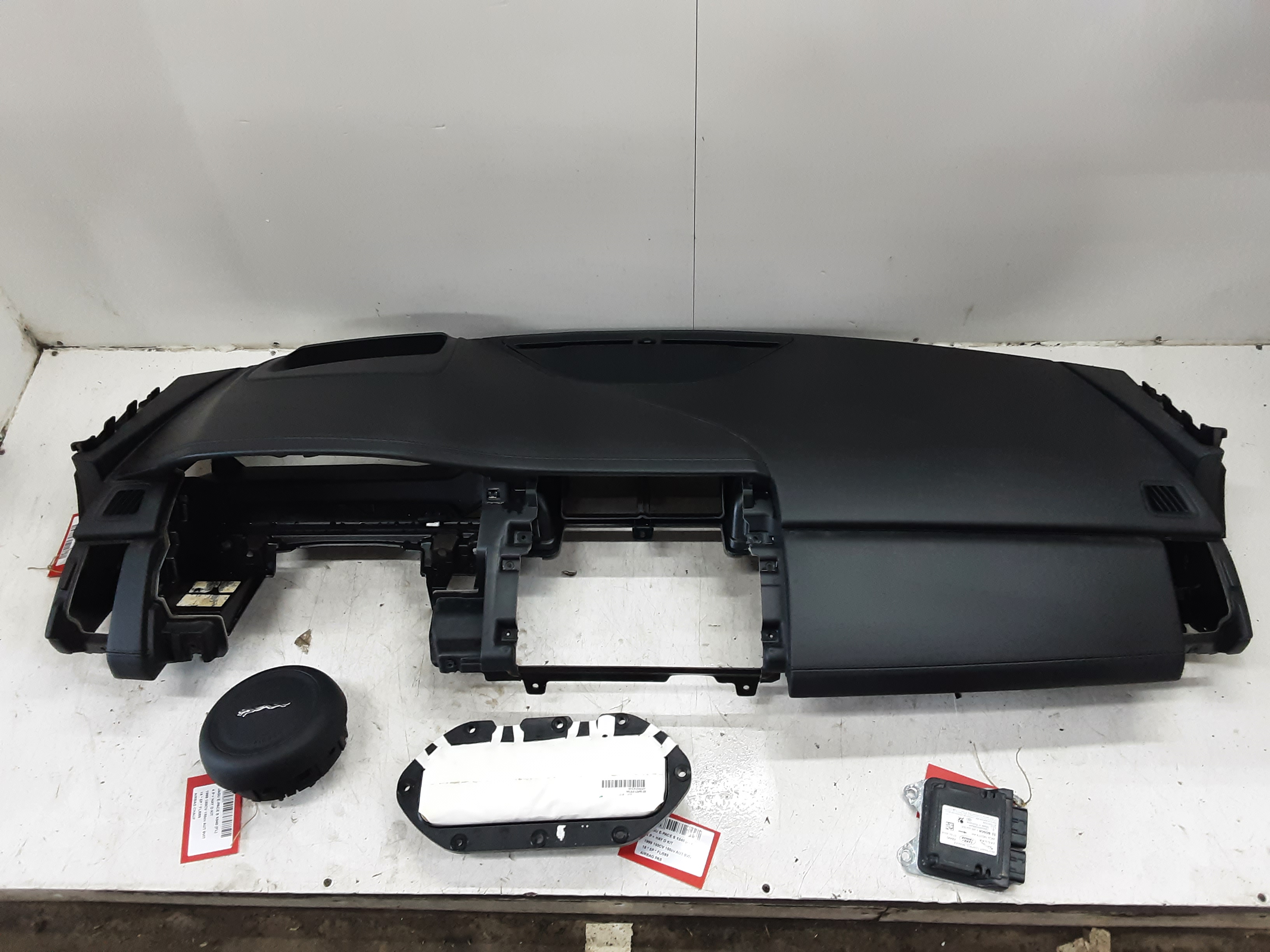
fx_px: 991
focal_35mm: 27
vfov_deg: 51.4
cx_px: 635
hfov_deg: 65.3
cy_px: 476
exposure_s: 1/33
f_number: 1.9
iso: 125
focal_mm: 2.91
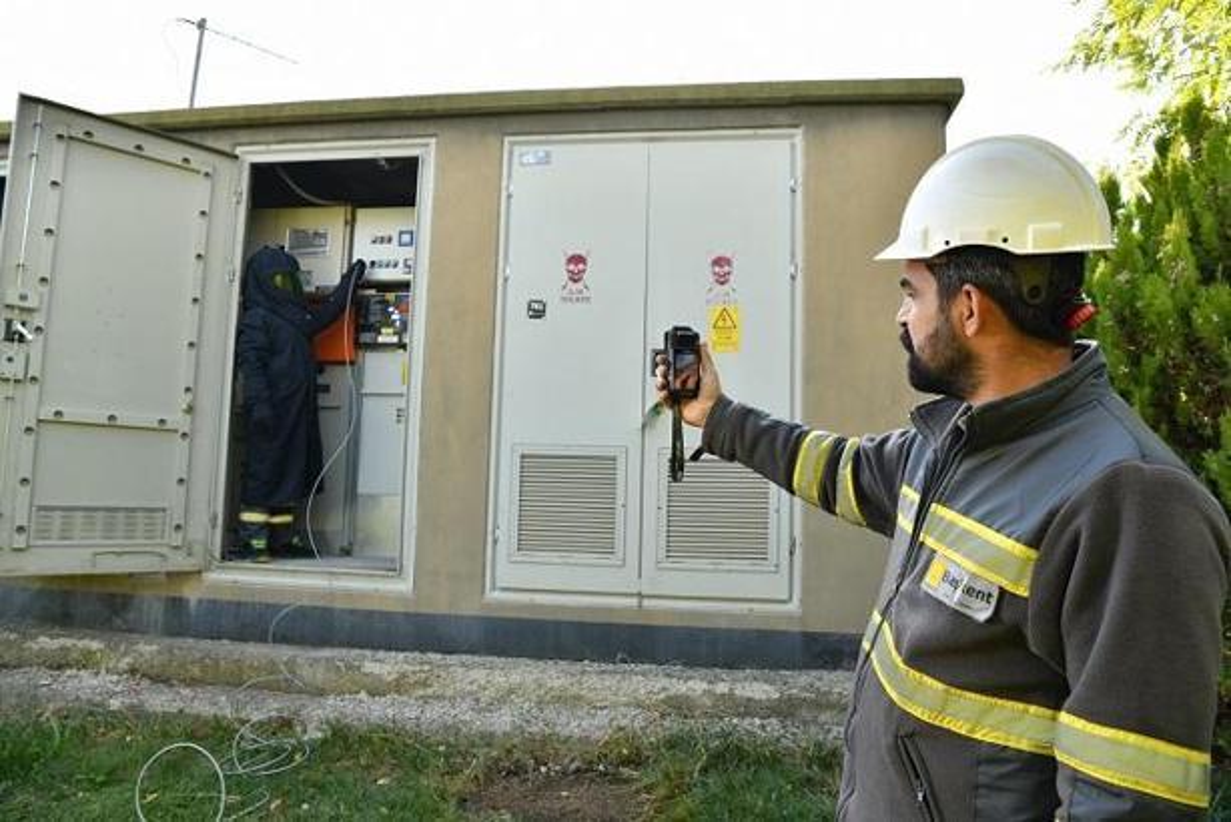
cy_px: 411
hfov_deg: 73.7
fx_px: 821
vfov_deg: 53.2
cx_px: 616
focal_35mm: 24
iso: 320
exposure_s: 1/200
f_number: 8
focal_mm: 24
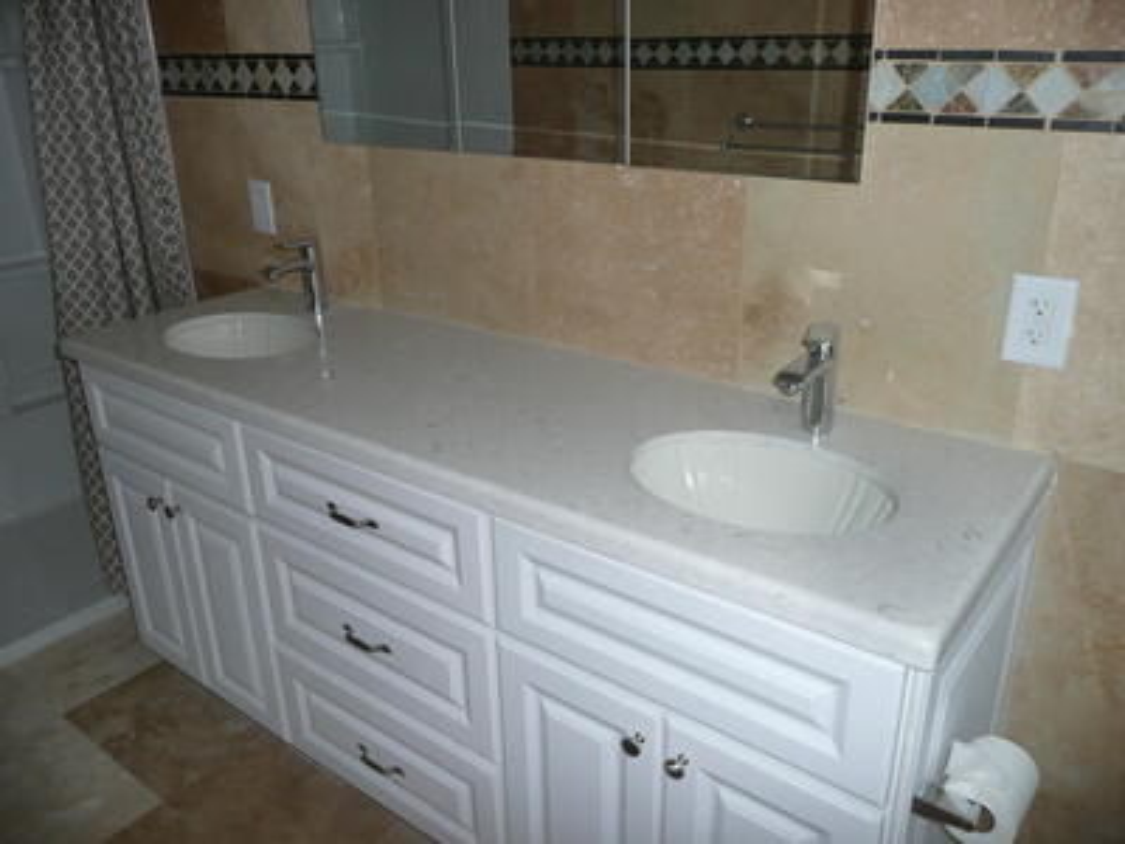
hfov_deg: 63.4
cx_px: 562
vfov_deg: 49.7
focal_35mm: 28
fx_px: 910
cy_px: 422
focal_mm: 4.6
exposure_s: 1/30
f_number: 3.3
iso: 125
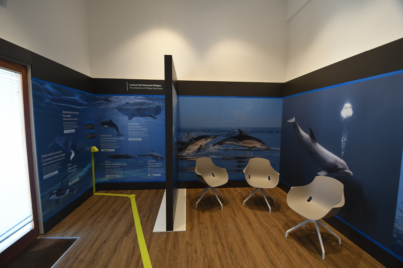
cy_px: 134
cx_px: 202
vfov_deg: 77.3
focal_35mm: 15
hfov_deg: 100.4
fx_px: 168
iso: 400
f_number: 4
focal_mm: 10
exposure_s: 1/80
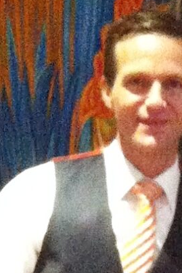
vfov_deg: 8.6
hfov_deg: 5.7
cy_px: 446
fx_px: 1750
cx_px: 434
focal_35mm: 231
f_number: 2.8
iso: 640
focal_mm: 3.85
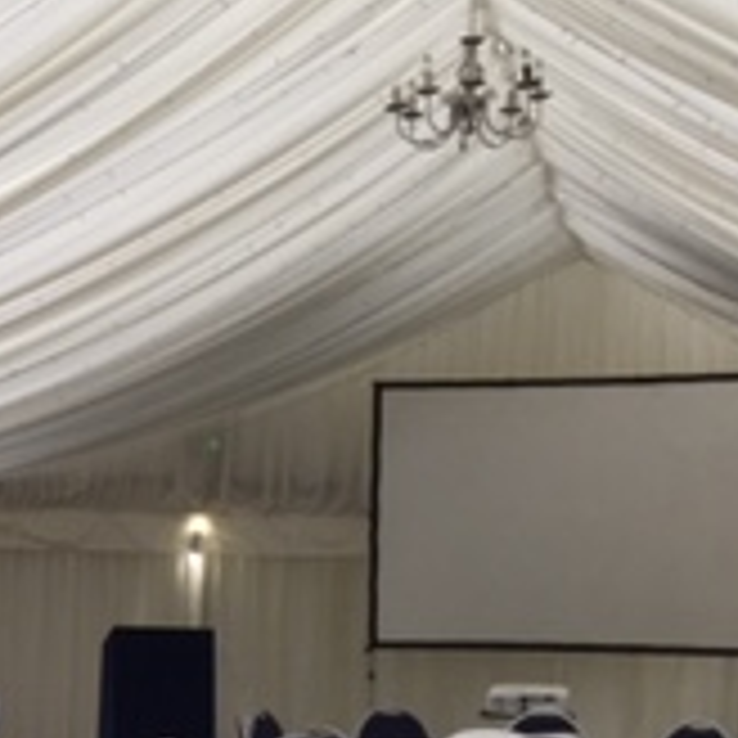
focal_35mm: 100
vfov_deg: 17.1
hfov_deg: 15.1
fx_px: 2412
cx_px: -590
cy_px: 680
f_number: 2.2
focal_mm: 4.15
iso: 50
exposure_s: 1/120
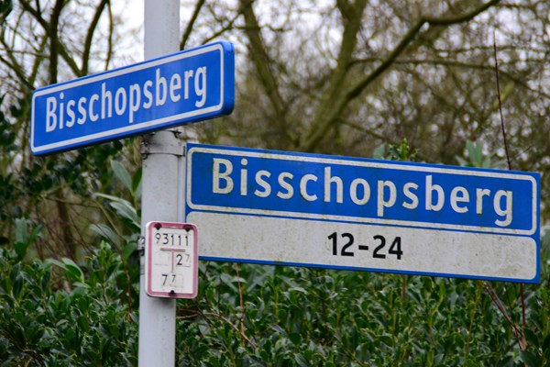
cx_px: 275
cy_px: 184
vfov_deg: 4.6
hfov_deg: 6.9
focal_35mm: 300
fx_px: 4583
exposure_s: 1/200
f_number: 6.3
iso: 1600
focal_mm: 200
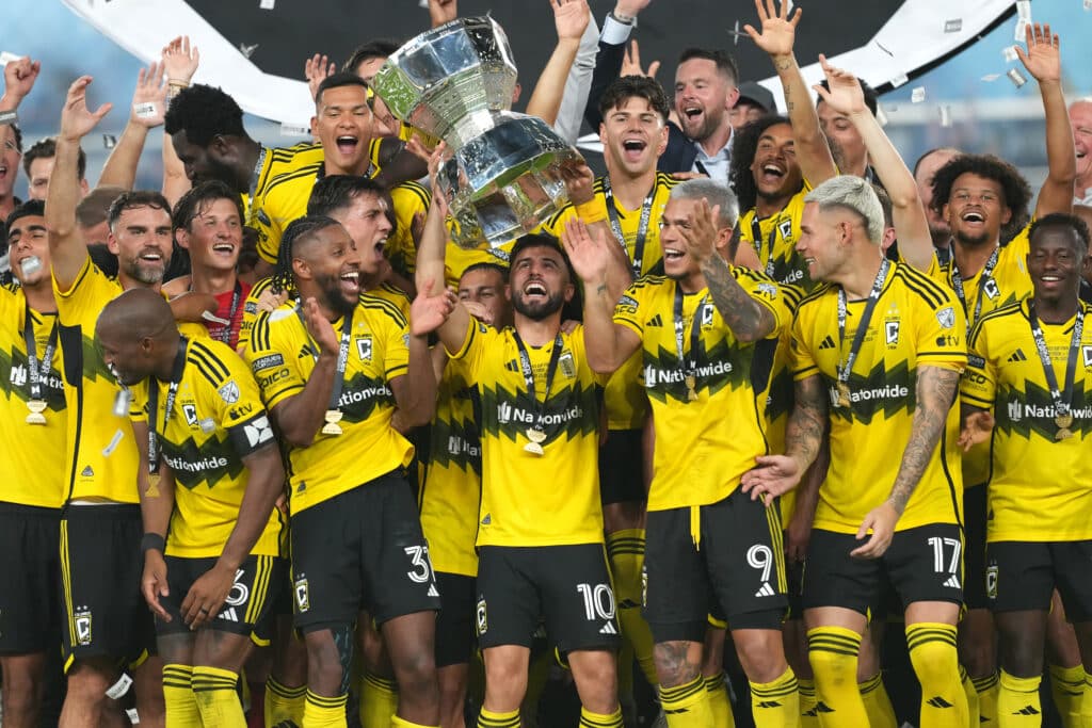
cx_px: 546
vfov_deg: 4.6
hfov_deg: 6.9
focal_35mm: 300
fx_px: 9101
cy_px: 364
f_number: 3.5
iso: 4000
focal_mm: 300
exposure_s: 1/1000
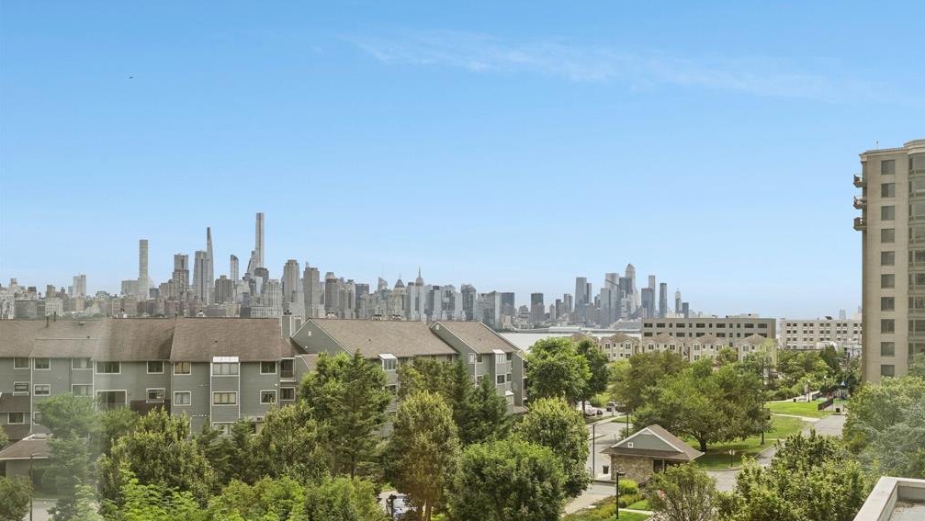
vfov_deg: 35.6
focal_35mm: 33
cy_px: 283
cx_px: 468
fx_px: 810
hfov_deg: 59.5
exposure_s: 1/640
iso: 250
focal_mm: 20.7
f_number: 8
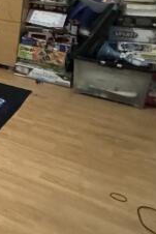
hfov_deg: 12.9
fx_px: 428
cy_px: -14
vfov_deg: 28.1
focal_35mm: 66
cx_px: -260
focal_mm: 2.22
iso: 1250
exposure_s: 1/60
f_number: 2.2
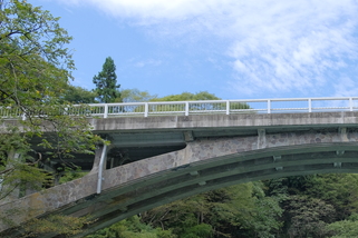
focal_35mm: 48
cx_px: 294
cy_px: 197
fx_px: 477
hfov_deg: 39.3
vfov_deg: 27.4
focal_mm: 18
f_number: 5
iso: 640
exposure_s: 1/800
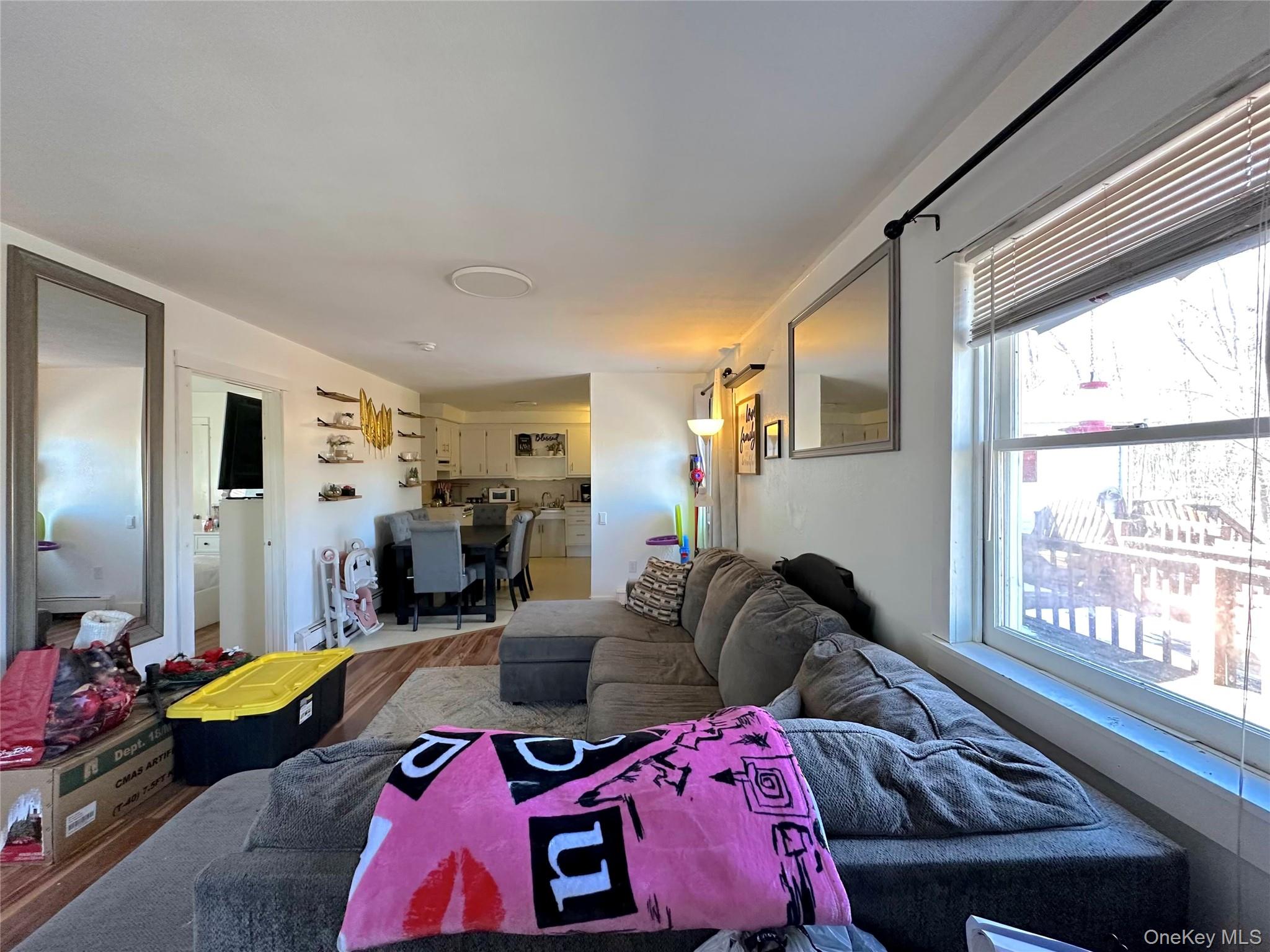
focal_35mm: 14
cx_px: 635
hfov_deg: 102.1
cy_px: 476
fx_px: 514
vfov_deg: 85.7
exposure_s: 1/99
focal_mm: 2.22
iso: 250
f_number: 2.2
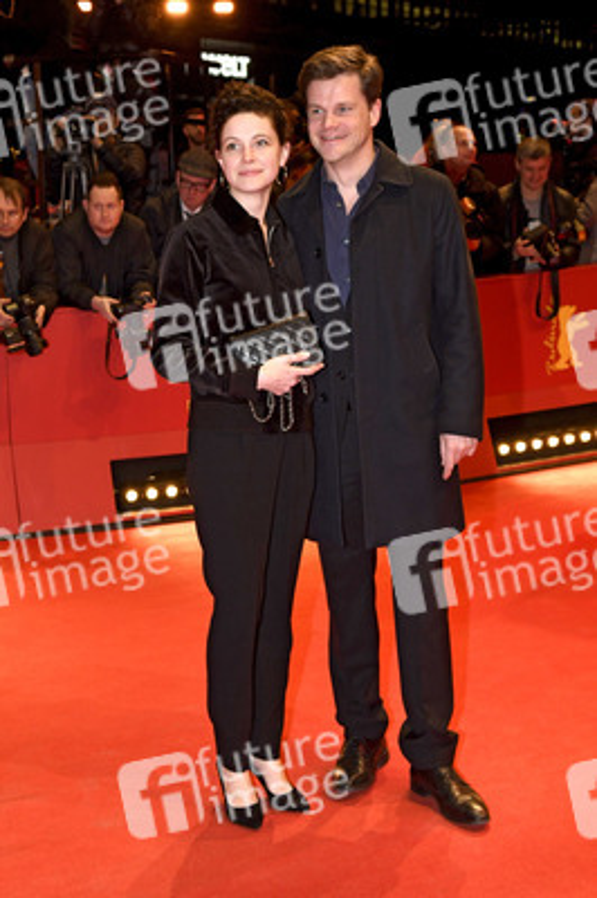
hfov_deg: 29.2
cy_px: 449
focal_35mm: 46
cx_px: 298
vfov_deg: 42.8
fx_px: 1146
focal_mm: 31
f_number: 5
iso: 1250
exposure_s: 1/320
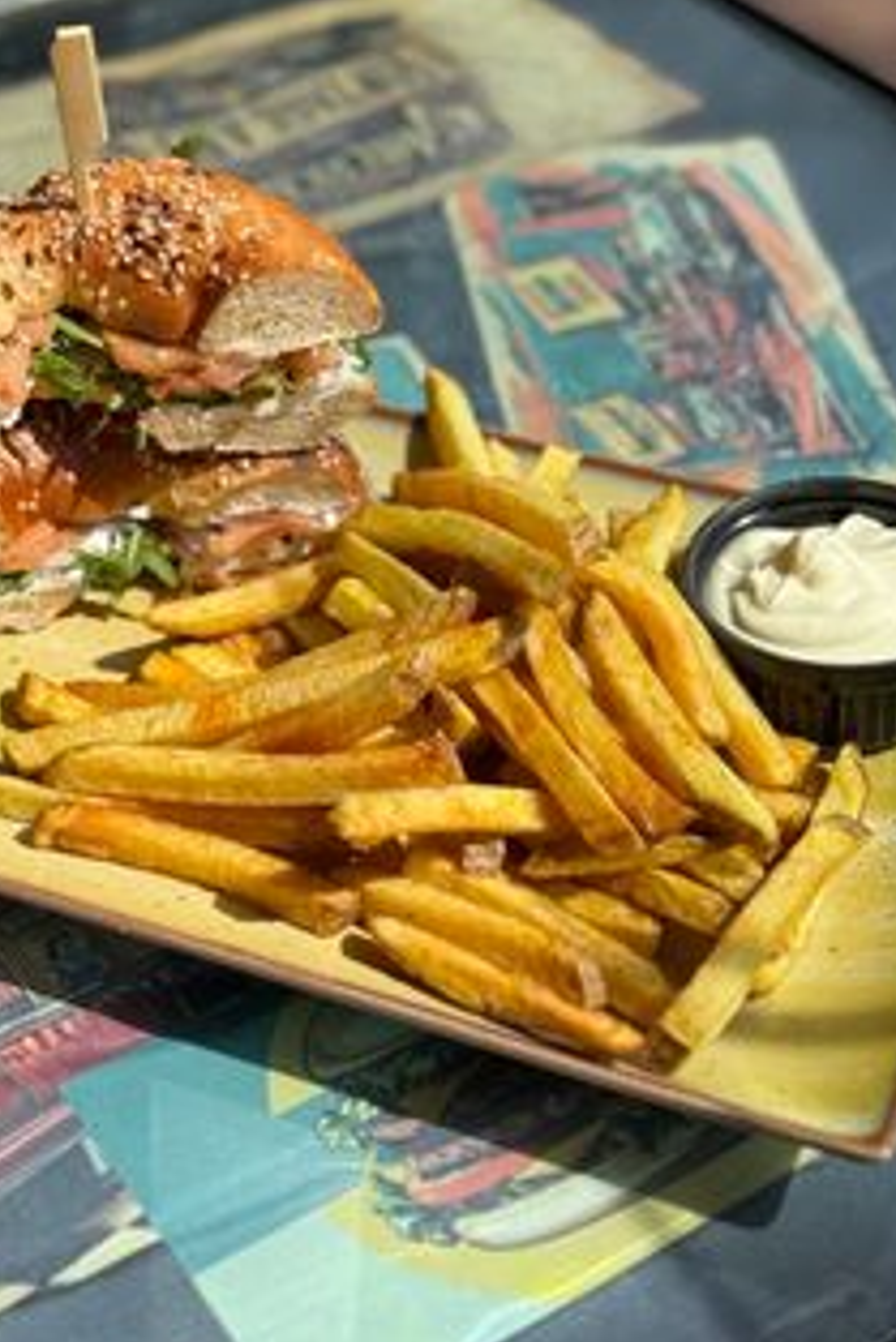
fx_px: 2536
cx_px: 377
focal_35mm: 68
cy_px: 457
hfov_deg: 20.0
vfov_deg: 29.5
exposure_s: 1/6024
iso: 64
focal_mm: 6.76
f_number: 1.78
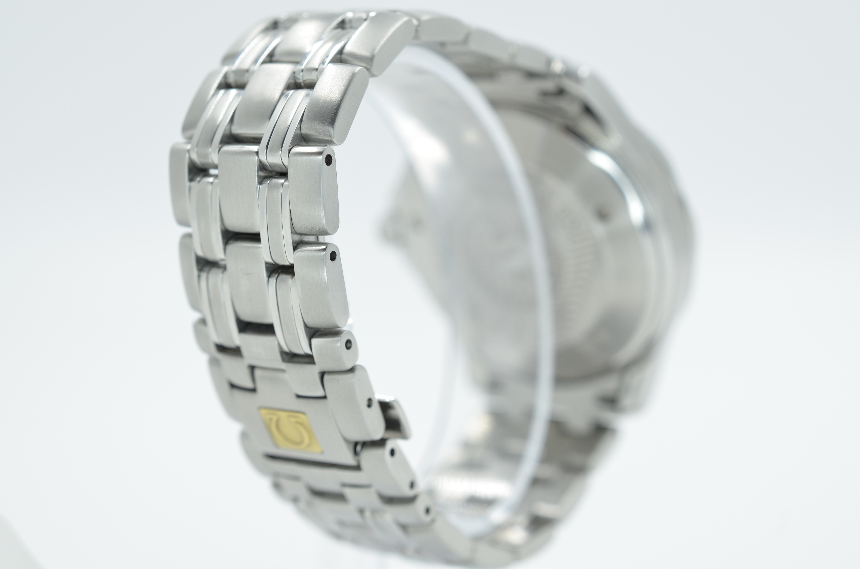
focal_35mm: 60
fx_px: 1430
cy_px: 284
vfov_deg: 22.5
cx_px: 430
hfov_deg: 33.5
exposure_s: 1/50
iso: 160
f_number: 8
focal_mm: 40
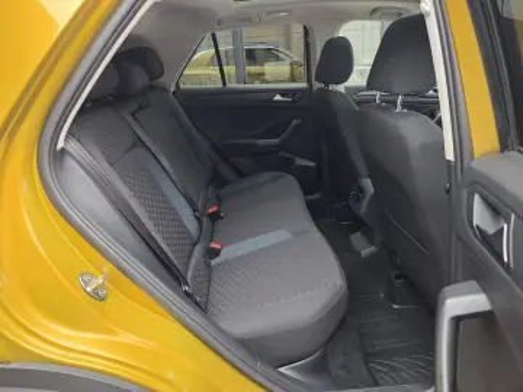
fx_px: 347
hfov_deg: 73.9
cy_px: 196
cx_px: 262
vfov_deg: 58.9
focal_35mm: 23
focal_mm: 6.25
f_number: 1.7
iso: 160
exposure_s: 1/100
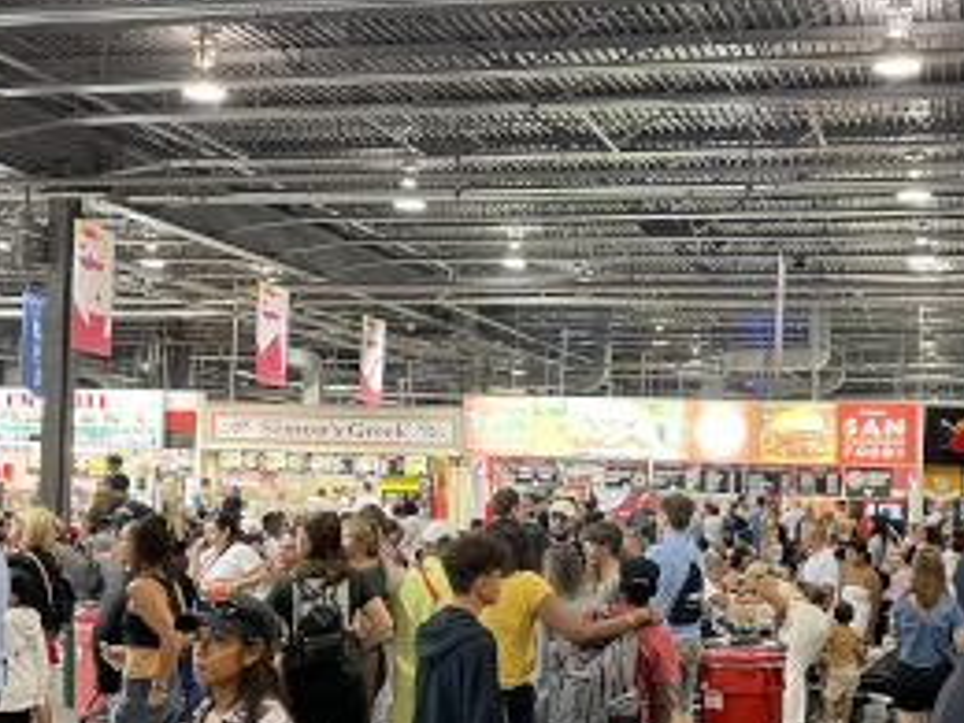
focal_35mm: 50
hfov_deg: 37.8
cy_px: 491
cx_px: 641
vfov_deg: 28.9
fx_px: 1392
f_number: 1.6
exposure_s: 1/60
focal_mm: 4.2
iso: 400
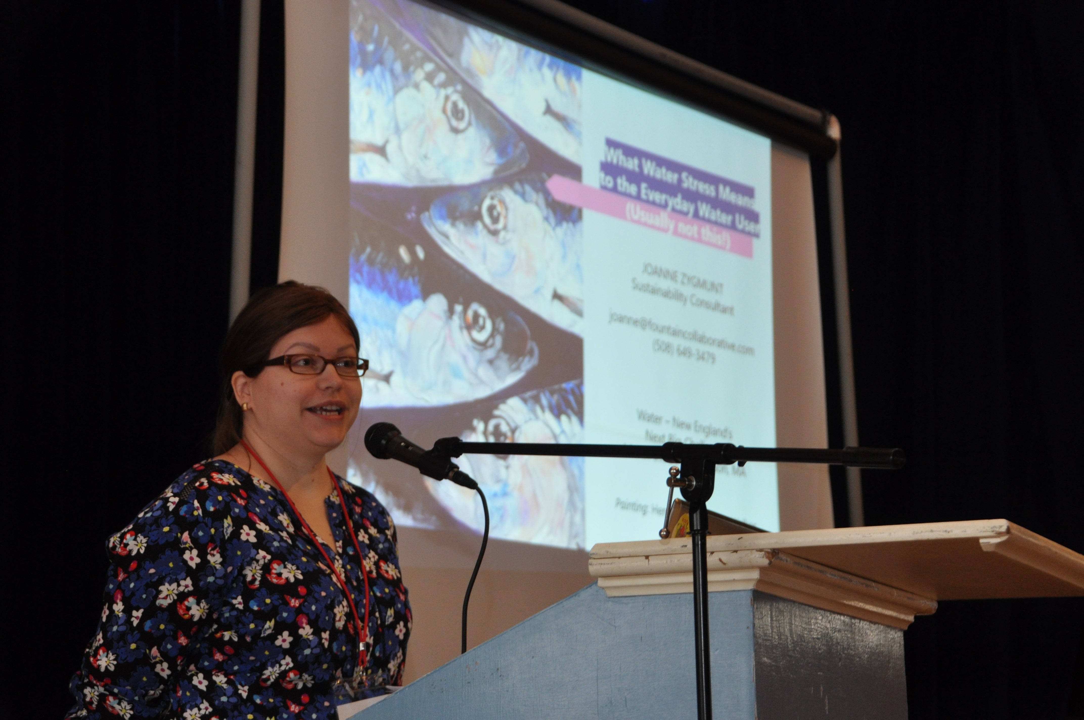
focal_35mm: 75
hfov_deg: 27.0
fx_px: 2256
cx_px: 542
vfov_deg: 18.1
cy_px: 360
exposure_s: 1/60
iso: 800
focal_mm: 50
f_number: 5
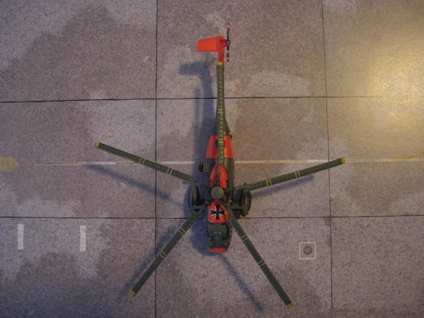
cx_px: 212
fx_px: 465
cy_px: 159
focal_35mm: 38
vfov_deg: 37.7
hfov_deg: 49.0
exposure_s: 1/50
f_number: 2.8
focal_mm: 7.9
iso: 800
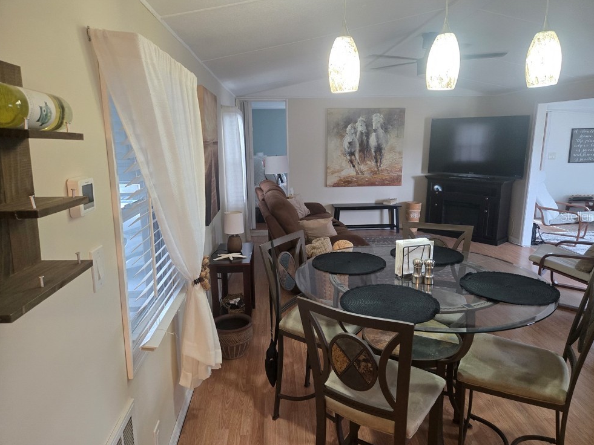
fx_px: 412
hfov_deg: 71.6
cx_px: 308
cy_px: 216
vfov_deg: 56.8
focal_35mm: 24
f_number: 1.8
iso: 500
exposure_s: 1/120
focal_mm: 5.4
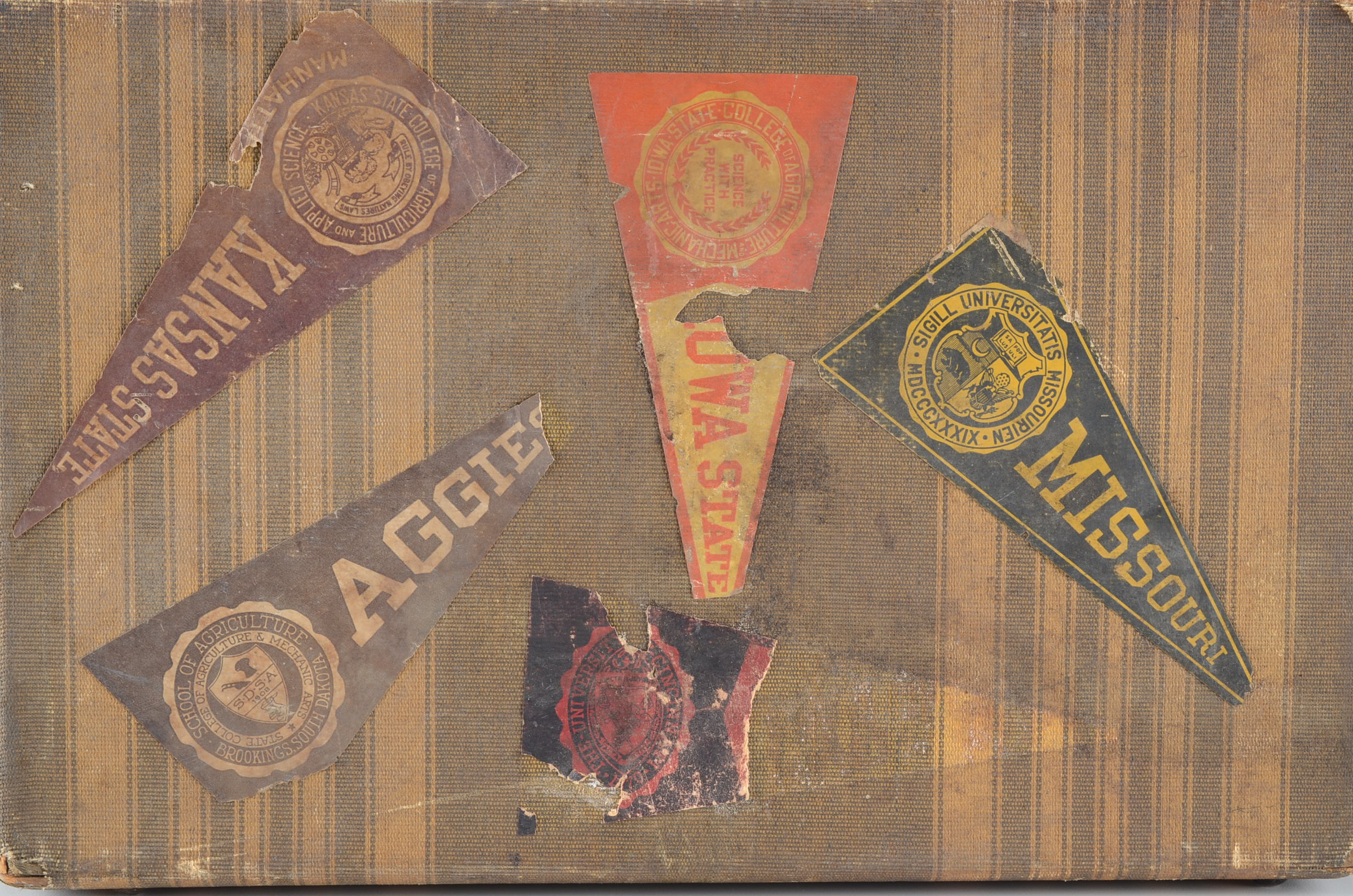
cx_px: 676
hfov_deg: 29.9
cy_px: 448
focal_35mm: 68
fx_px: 2532
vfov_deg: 20.1
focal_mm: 45
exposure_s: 1/100
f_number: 14
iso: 100
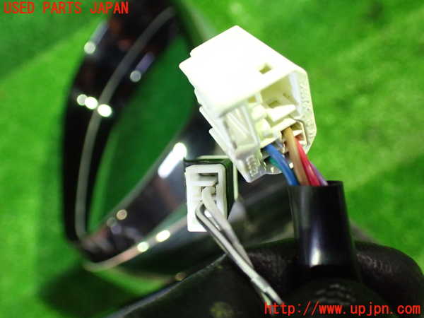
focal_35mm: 30
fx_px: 367
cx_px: 212
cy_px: 159
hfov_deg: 60.0
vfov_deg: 46.8
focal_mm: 5.4
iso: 1000
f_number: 2.3
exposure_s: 1/30
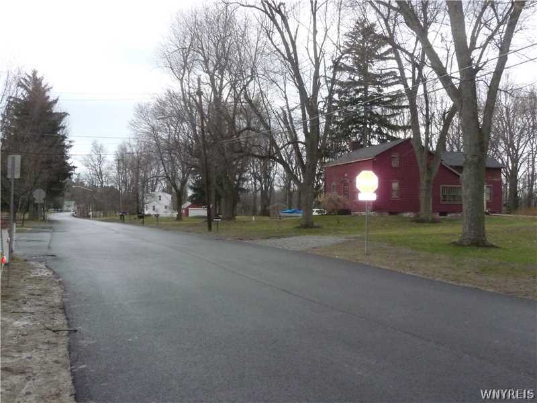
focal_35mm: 34
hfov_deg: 54.0
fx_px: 527
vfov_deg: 41.8
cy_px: 202
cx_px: 268
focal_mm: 5.6
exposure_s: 1/1300
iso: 800
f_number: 3.6
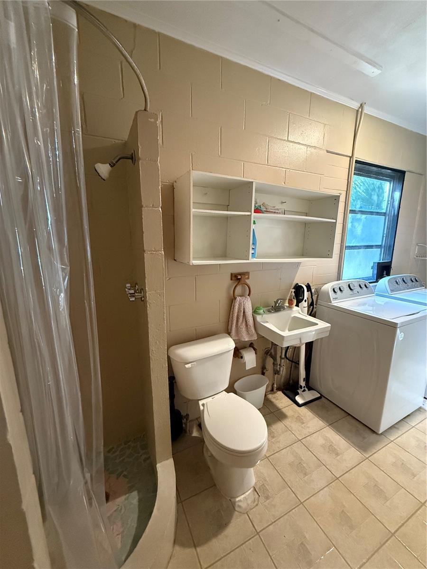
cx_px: 214
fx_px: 230
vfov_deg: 102.1
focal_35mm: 14
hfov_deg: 85.7
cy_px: 284
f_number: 2.2
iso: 1000
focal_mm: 2.22
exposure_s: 1/60
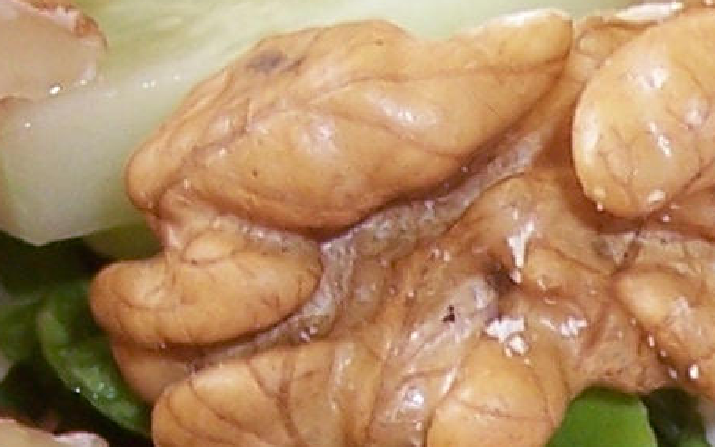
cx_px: 695
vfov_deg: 5.0
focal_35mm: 260
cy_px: 669
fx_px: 5068
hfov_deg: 8.0
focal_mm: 8
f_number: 2.8
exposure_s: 1/60
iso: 100
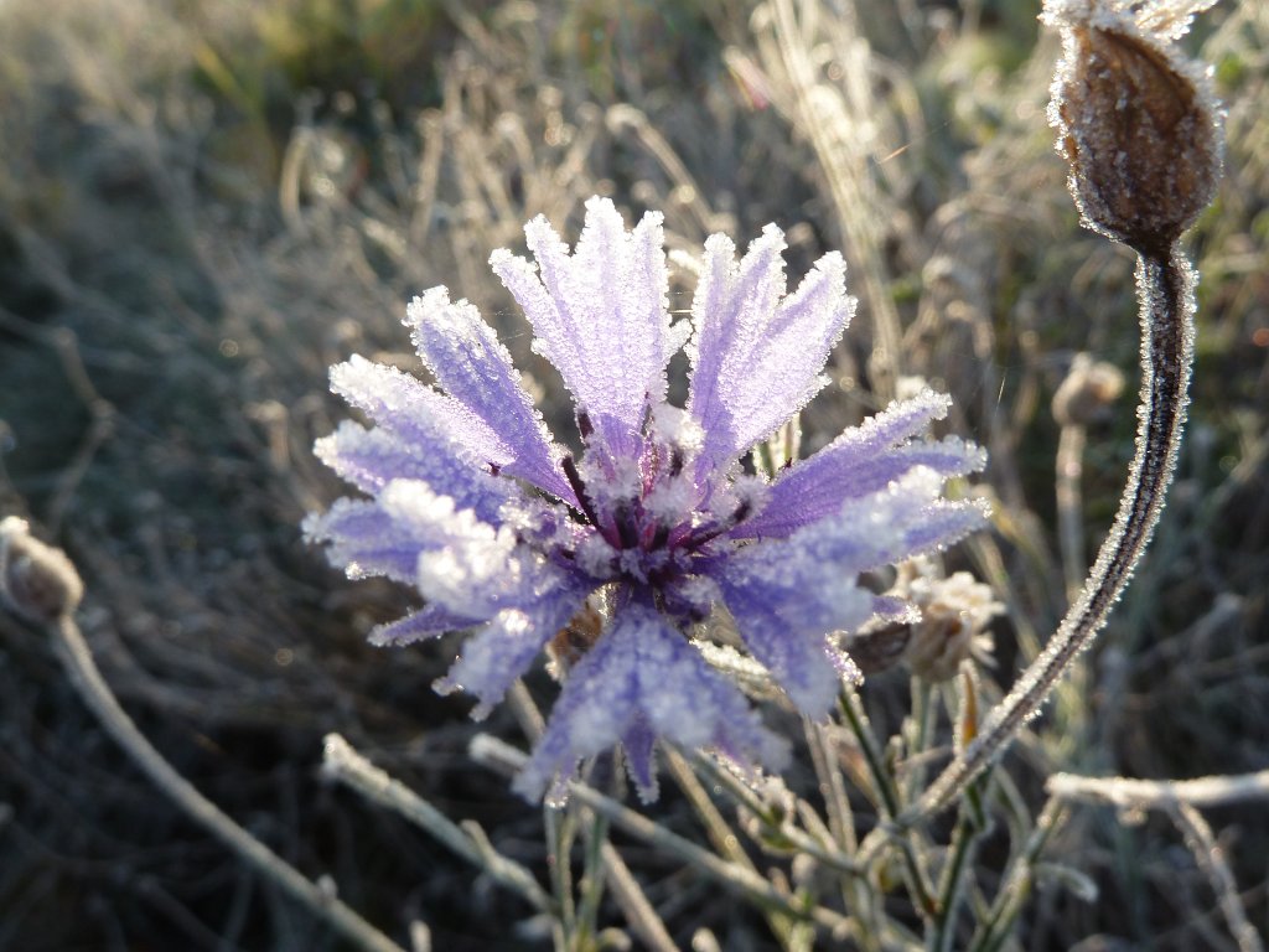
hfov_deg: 69.4
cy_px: 476
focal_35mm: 25
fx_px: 916
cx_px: 634
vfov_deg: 54.9
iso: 80
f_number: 4
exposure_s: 1/160
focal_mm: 4.1
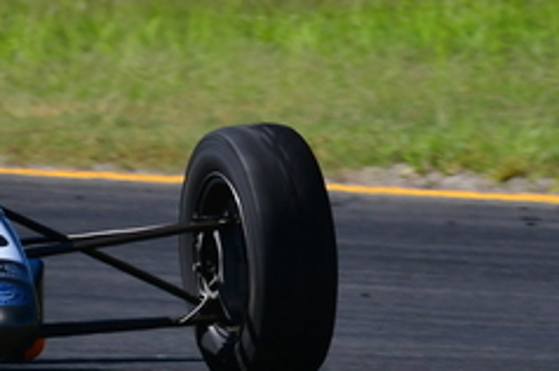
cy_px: 81
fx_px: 39169
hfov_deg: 0.8
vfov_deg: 0.5
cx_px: -216
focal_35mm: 2526
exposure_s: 1/640
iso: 500
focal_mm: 500
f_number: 13
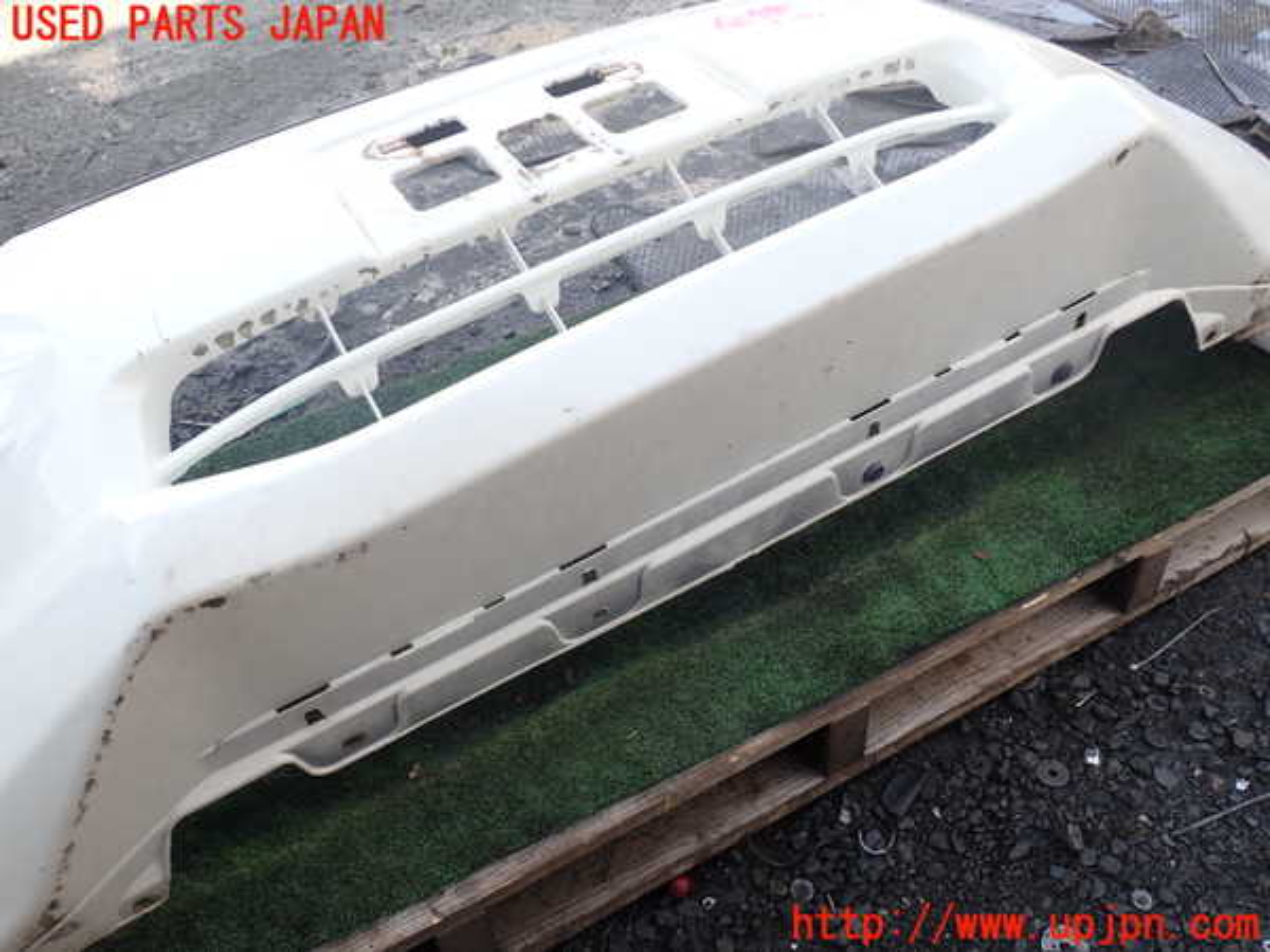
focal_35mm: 30
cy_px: 476
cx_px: 635
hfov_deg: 60.0
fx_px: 1101
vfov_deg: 46.8
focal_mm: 5.4
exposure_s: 1/160
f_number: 3.2
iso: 100
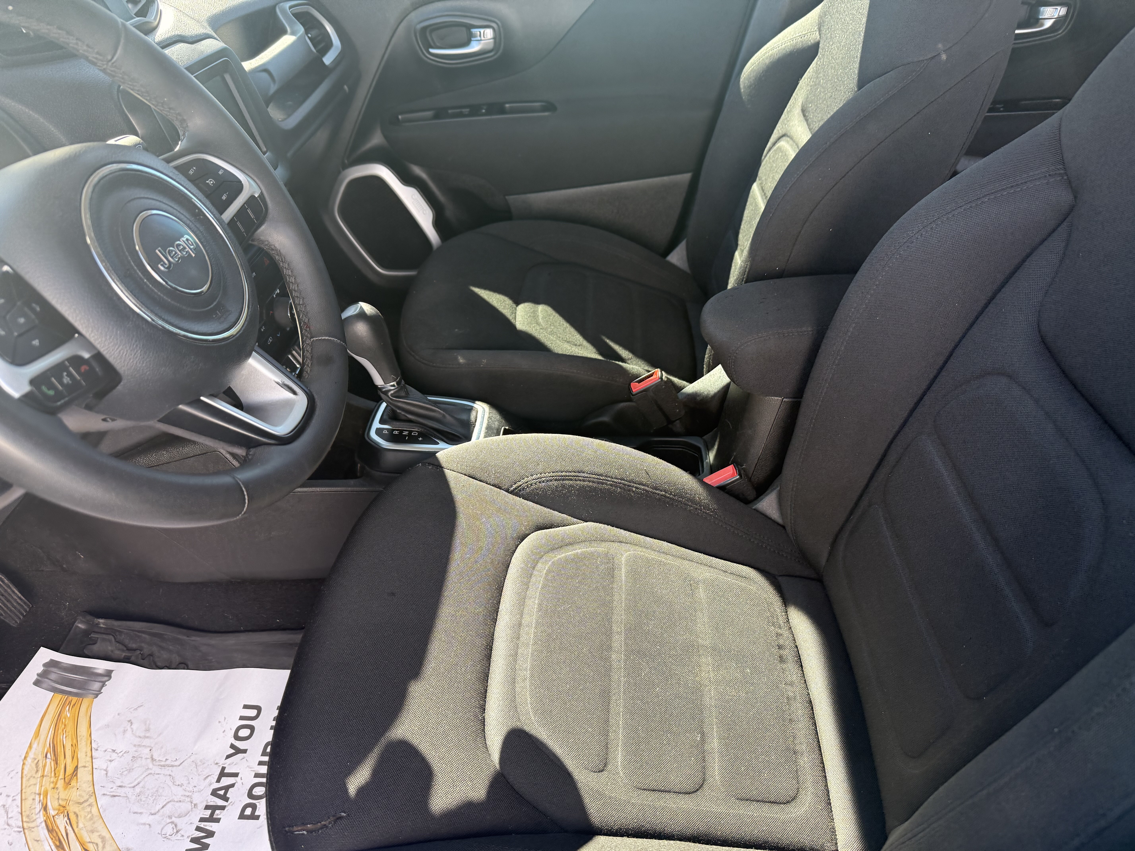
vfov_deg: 56.8
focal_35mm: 24
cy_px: 426
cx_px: 568
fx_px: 787
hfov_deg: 71.6
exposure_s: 1/197
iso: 160
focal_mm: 6.76
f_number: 1.78
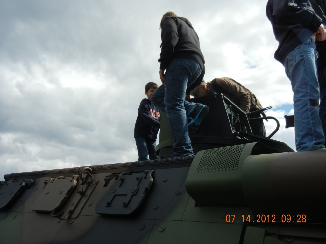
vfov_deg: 41.8
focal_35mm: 34
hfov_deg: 54.0
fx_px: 320
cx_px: 163
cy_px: 122
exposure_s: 1/420
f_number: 7.2
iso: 160
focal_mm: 6.2
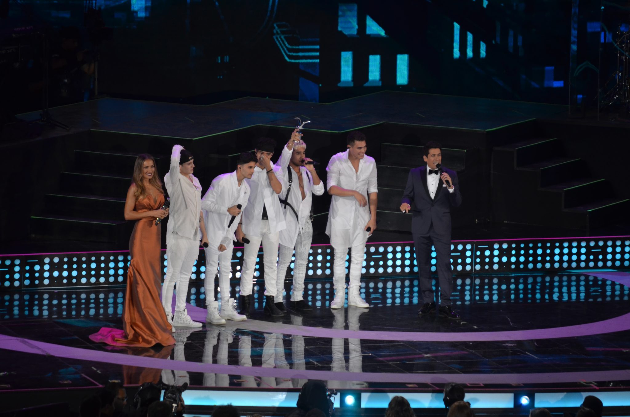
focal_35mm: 300
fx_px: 5239
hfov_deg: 6.9
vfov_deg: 4.6
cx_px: 315
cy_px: 208
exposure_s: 1/125
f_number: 5.6
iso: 800
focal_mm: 200
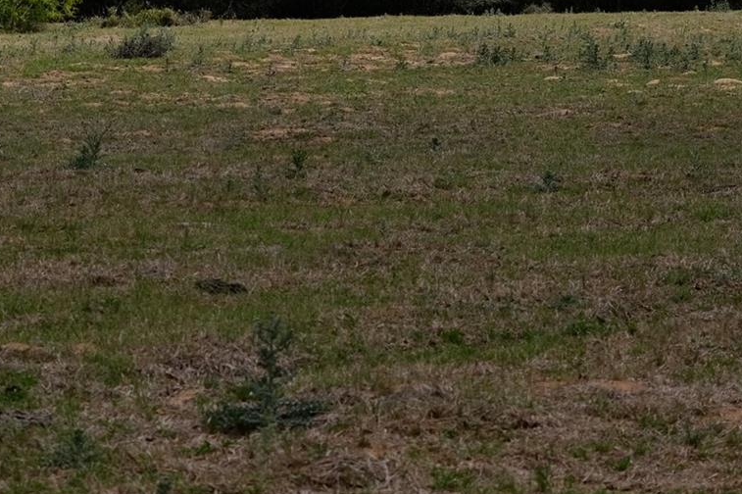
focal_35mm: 230
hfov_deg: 8.9
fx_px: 4738
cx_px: 72
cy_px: -149
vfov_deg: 5.9
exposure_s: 1/1100
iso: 160
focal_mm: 56.5
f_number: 5.6
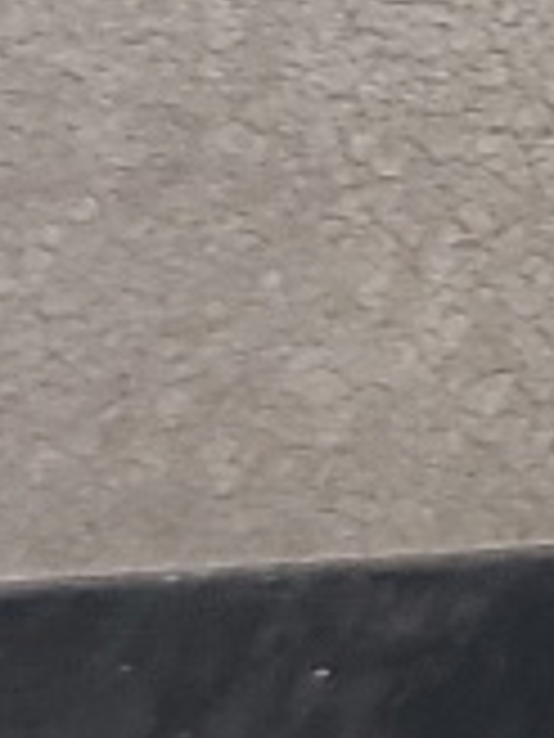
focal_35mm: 253
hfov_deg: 5.5
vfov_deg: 7.5
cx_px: 1635
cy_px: -819
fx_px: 5399
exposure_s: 1/60.2
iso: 58
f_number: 1.5
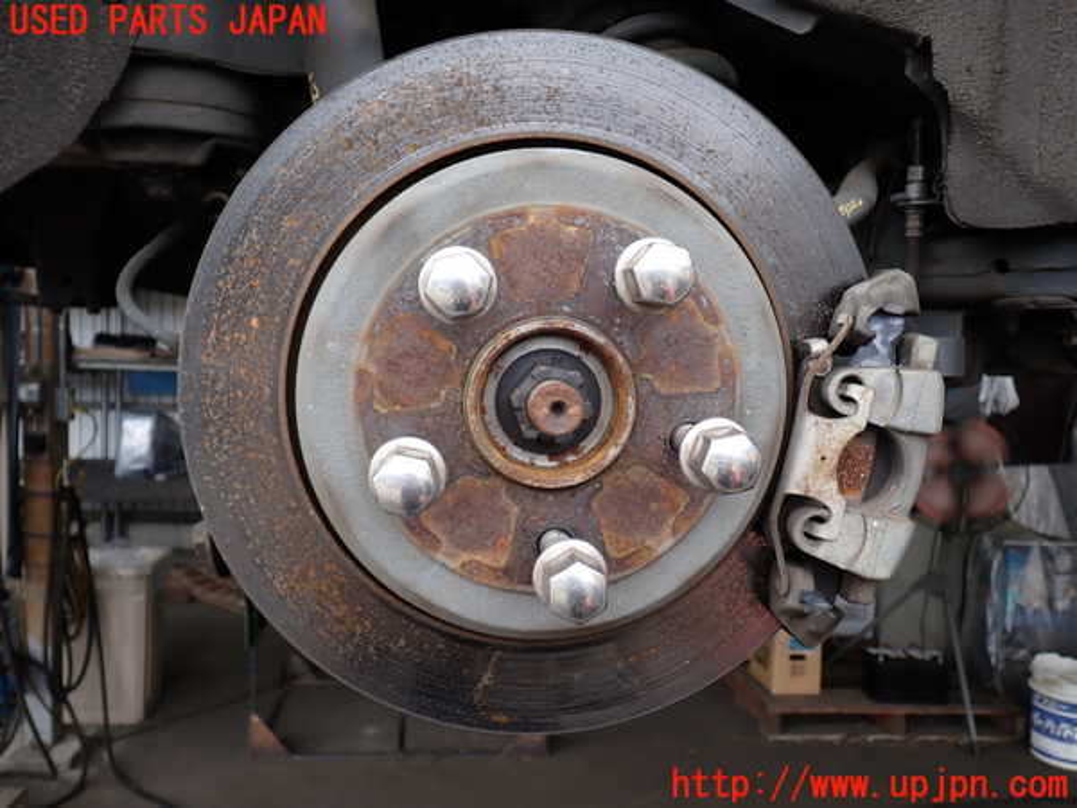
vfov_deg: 46.8
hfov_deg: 60.0
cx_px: 538
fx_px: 933
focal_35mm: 30
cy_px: 404
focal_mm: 5.4
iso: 100
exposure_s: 1/320
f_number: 2.3
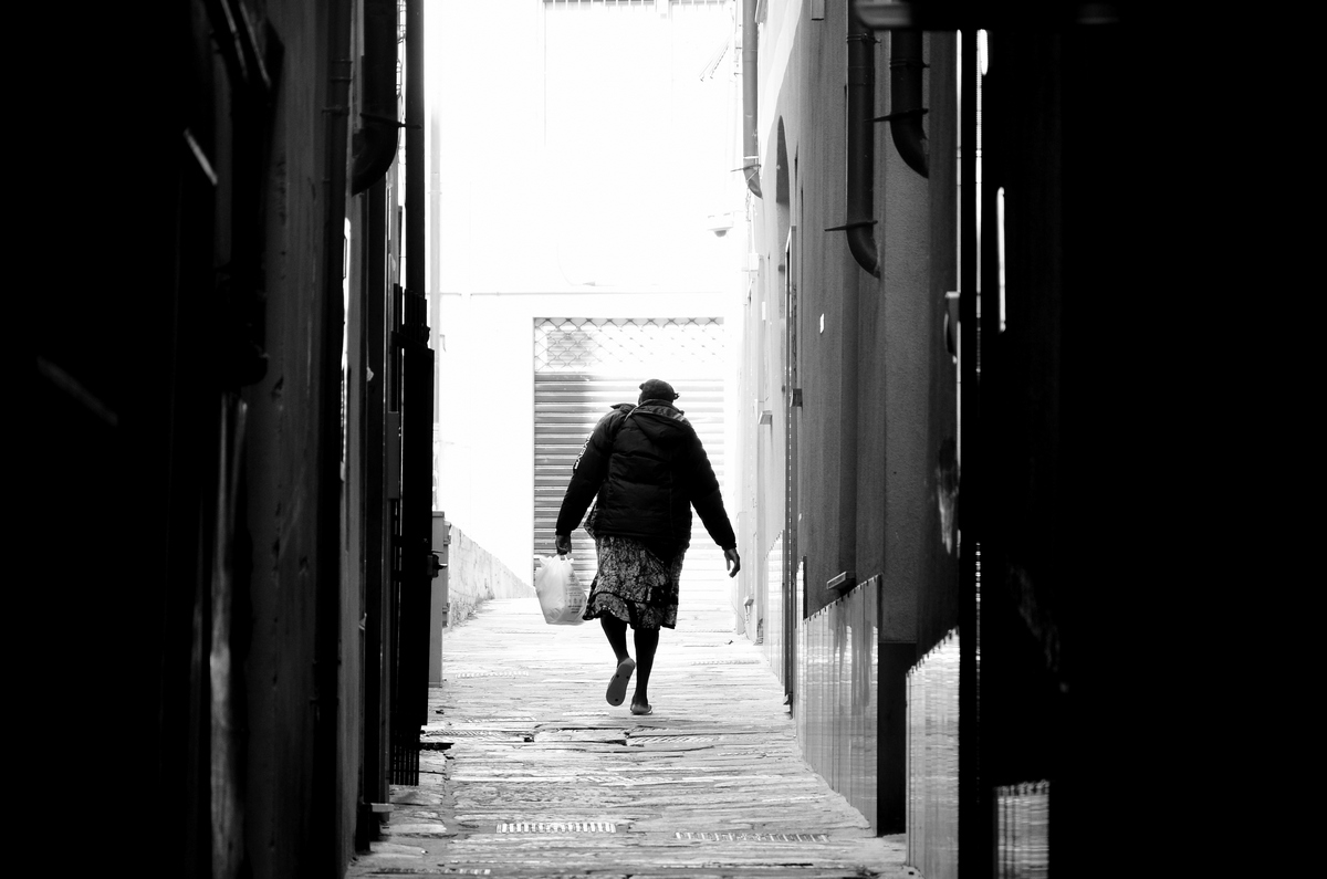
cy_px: 440
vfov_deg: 8.7
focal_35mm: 158
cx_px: 664
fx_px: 5794
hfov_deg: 13.1
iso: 320
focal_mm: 105
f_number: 5.6
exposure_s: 1/80
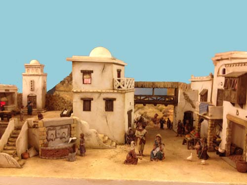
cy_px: 92
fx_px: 250
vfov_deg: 40.7
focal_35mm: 35
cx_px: 124
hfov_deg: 52.6
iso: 125
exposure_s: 1/20
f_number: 2.4
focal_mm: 4.28
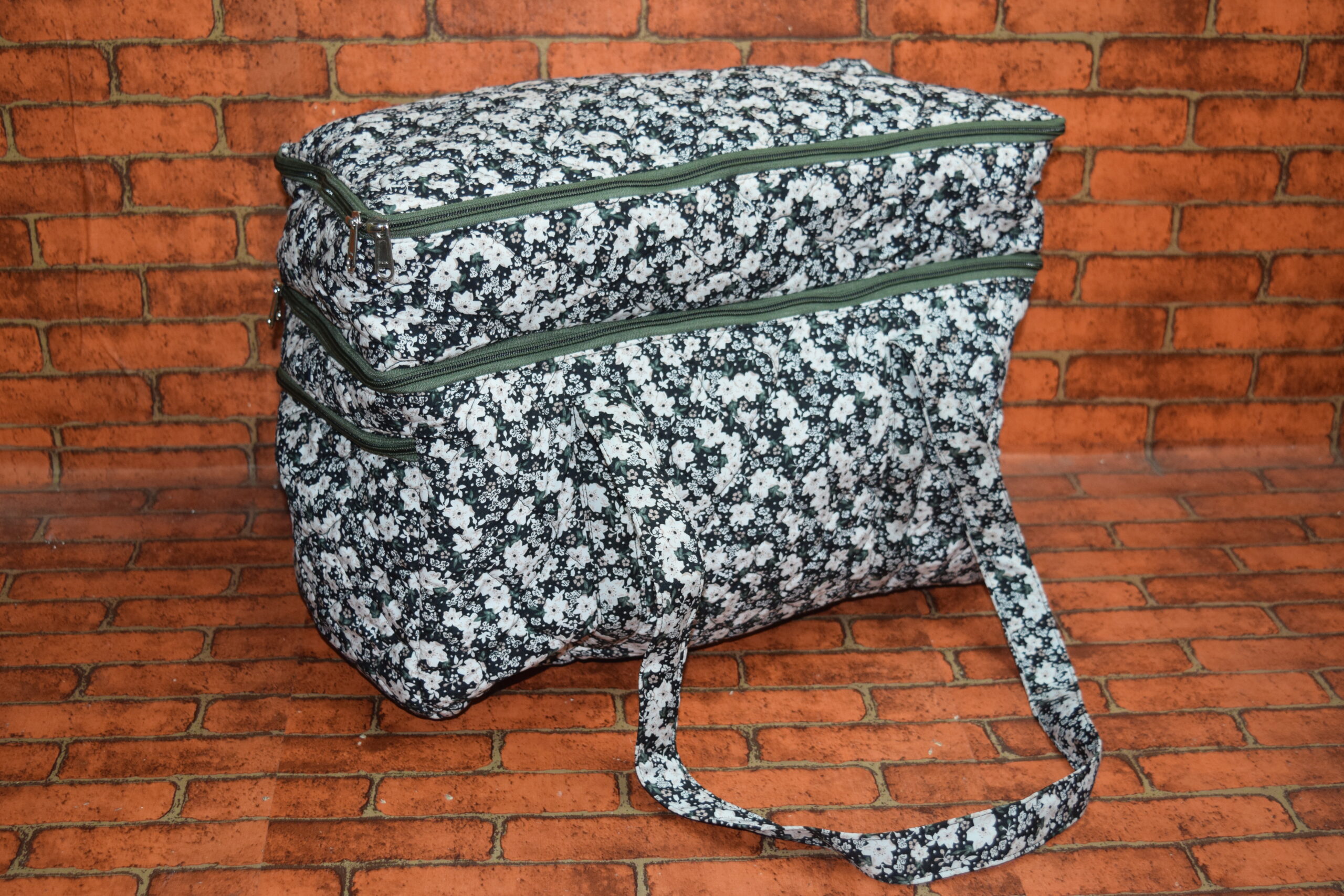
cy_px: 448
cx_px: 672
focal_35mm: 48
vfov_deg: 28.1
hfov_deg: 41.1
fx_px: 1792
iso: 800
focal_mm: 32
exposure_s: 1/60
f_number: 4.5
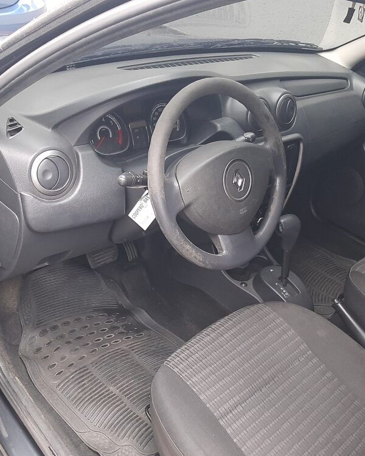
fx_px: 486
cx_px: 180
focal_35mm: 36
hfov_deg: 41.2
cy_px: 226
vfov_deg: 50.3
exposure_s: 1/24
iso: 320
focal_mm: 3.93
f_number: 1.7
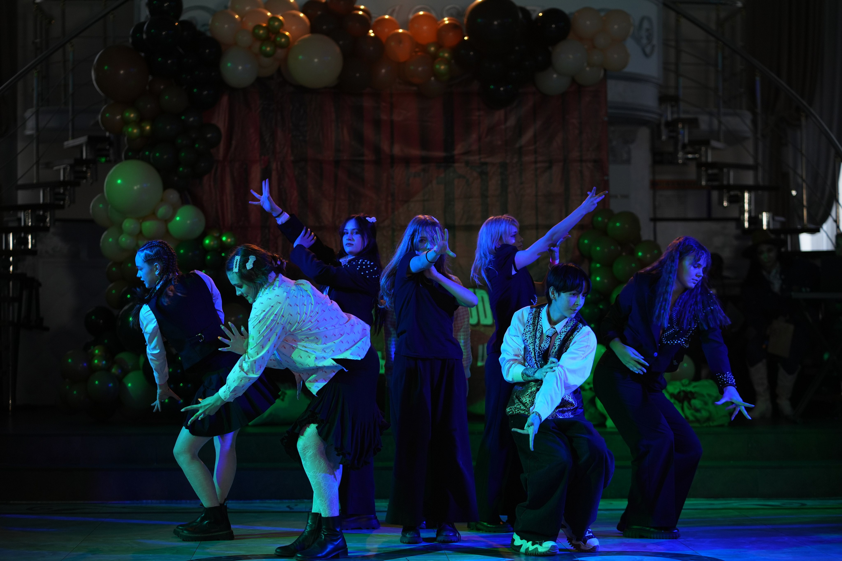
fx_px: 1988
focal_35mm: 85
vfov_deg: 16.1
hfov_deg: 23.9
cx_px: 421
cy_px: 280
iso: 800
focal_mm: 85
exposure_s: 1/400
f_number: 2.2
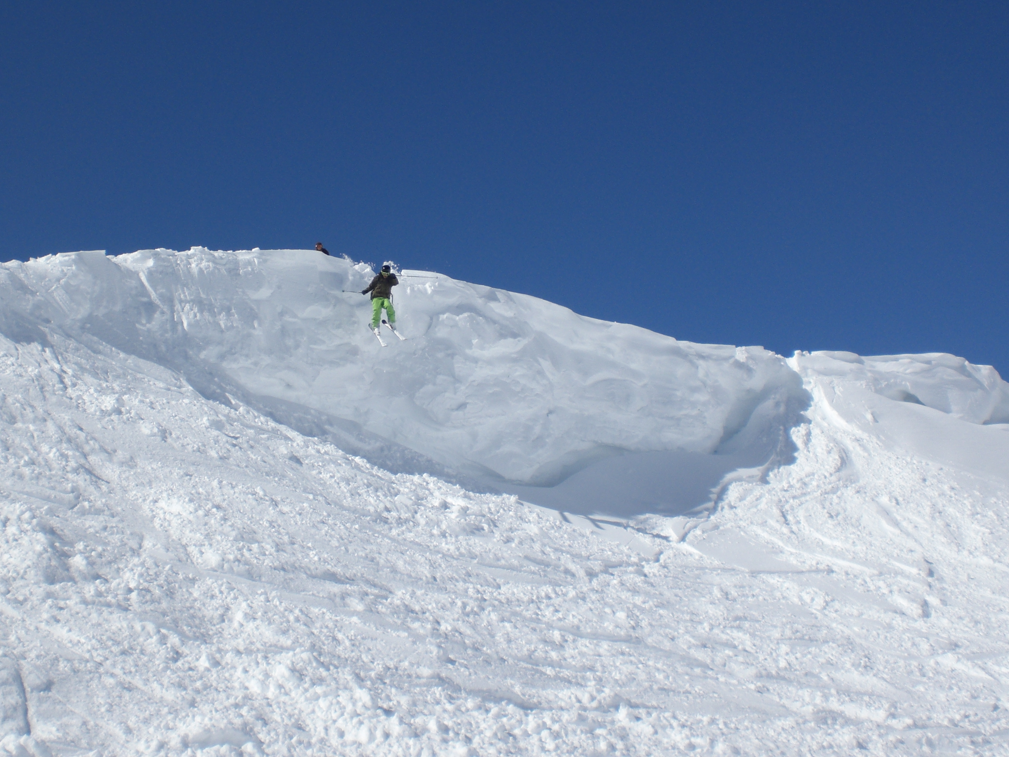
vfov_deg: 32.1
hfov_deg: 42.0
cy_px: 328
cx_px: 434
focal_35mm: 45
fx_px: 1312
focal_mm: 6.3
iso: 50
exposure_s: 1/2000
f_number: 4.4
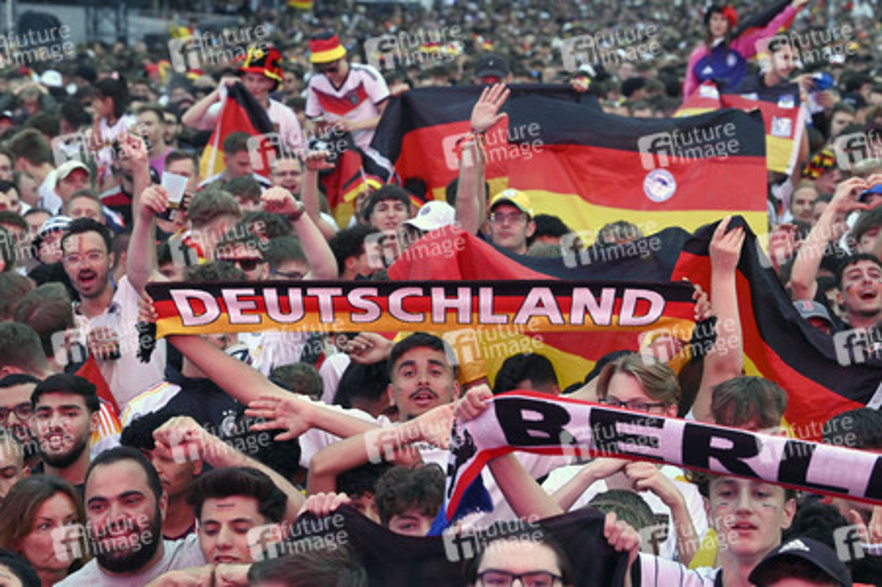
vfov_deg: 13.4
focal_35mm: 102
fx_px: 2497
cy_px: 294
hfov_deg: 20.0
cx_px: 441
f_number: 6.3
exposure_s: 1/800
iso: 4000
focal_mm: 102
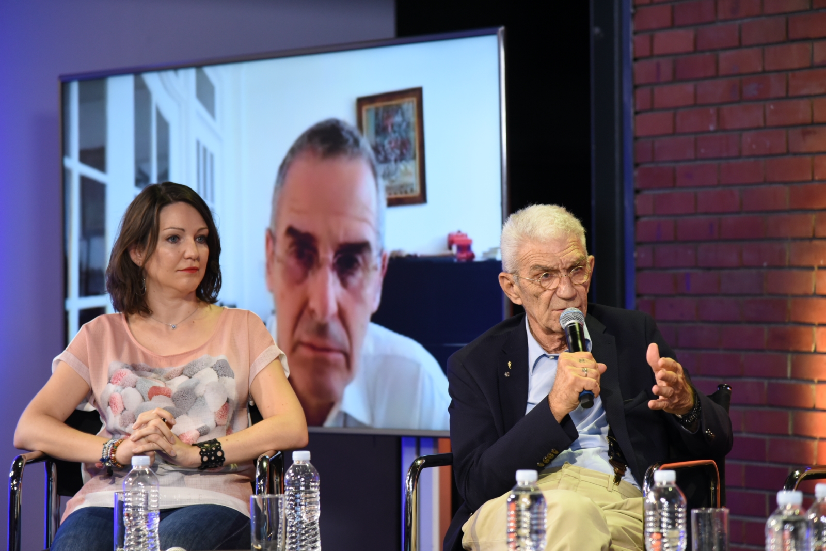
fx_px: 2753
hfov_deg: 17.1
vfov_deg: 11.4
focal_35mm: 120
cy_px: 276
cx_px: 413
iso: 2500
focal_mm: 120
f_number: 4.5
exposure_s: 1/160
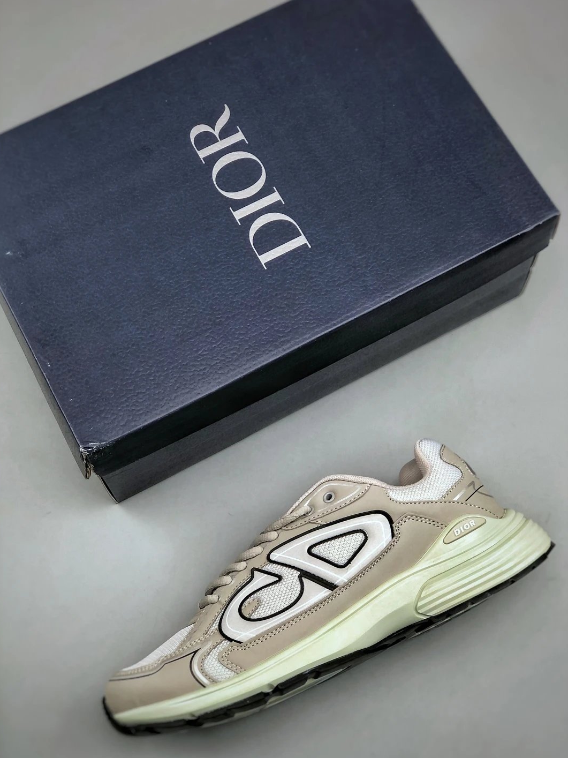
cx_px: 284
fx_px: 1269
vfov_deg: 33.2
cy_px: 382
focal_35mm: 58
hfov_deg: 25.2
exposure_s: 1/33
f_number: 2.8
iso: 25
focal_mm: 6.6
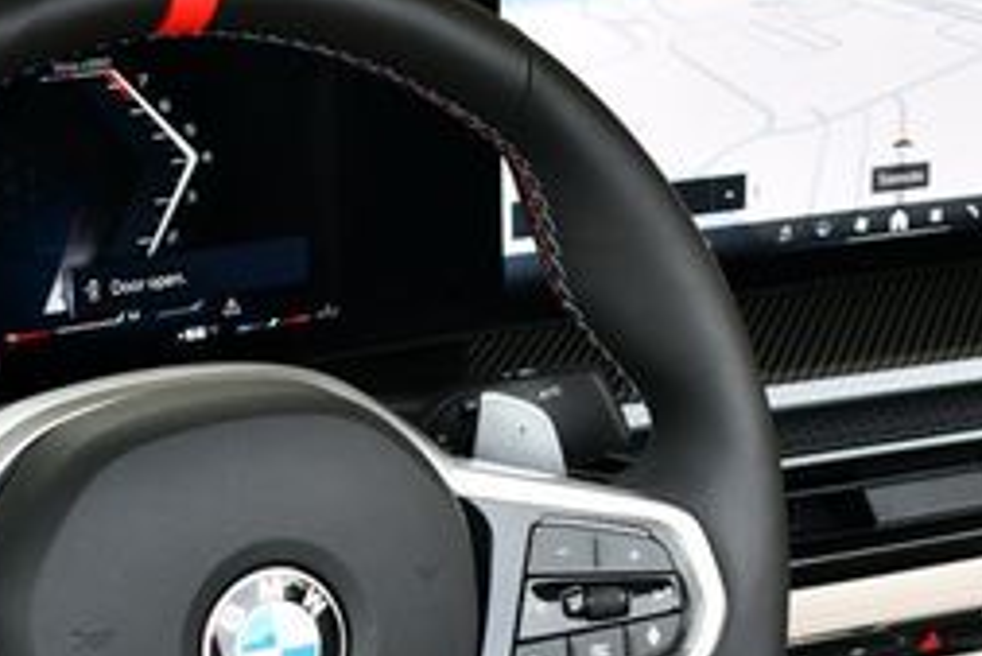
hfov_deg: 22.3
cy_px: 602
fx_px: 2484
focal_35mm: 91
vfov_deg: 14.9
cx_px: 563
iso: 400
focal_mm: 18
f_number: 3.5
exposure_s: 1/250
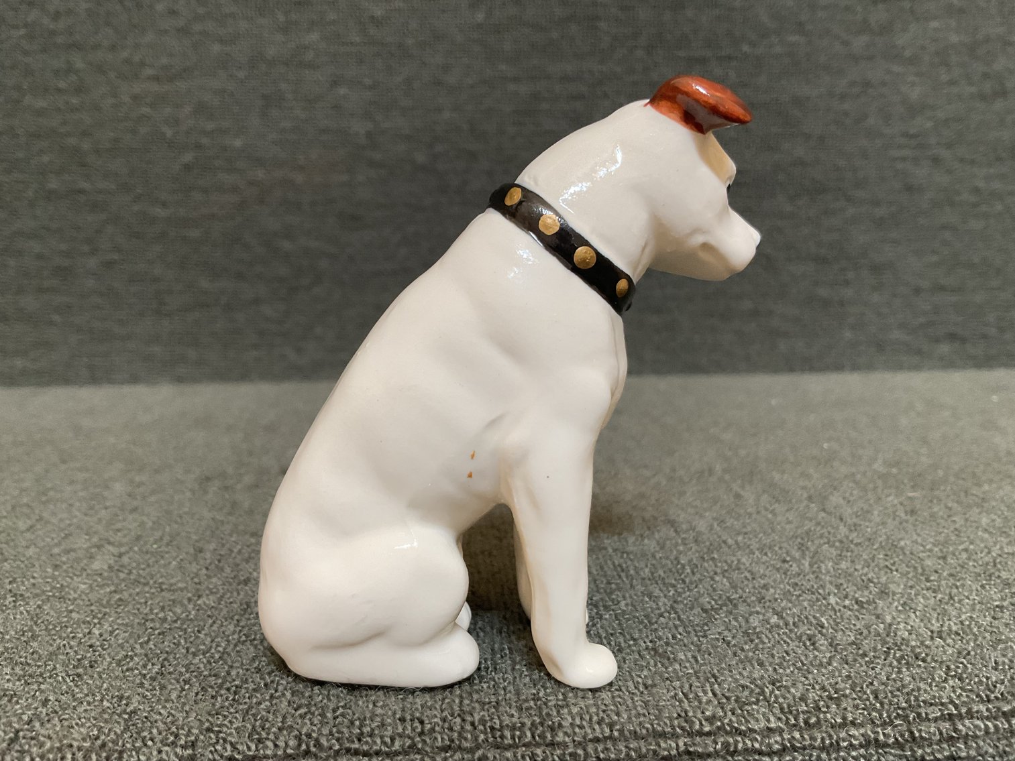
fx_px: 850
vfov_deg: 48.2
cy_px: 380
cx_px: 508
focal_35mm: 29
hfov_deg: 61.7
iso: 80
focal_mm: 3
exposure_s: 1/60
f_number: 1.8
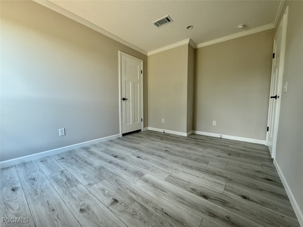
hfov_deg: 102.1
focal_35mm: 14
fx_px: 123
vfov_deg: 85.7
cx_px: 152
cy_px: 114
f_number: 2.2
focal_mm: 2.22
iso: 125
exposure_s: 1/99
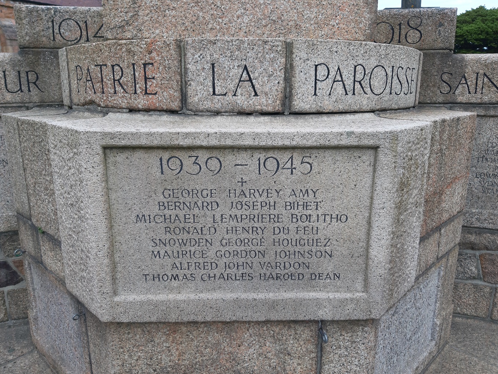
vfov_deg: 49.7
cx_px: 249
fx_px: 403
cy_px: 190
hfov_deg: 63.4
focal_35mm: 28
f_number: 1.7
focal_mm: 3.93
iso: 40
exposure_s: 1/459
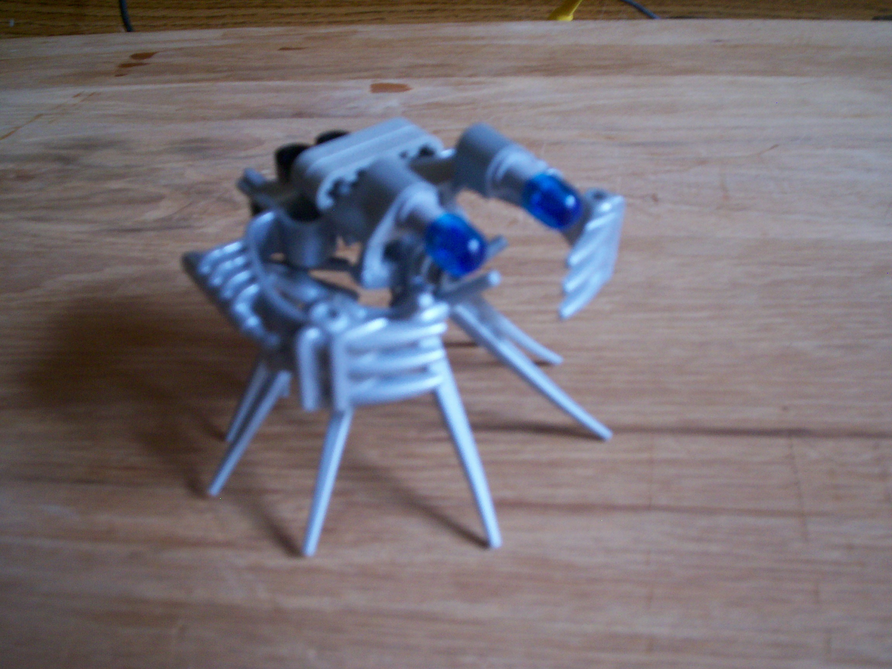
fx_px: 928
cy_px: 334
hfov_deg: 51.4
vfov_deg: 39.7
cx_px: 446
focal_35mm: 36
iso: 140
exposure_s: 1/11.1
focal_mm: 5.9
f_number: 4.5
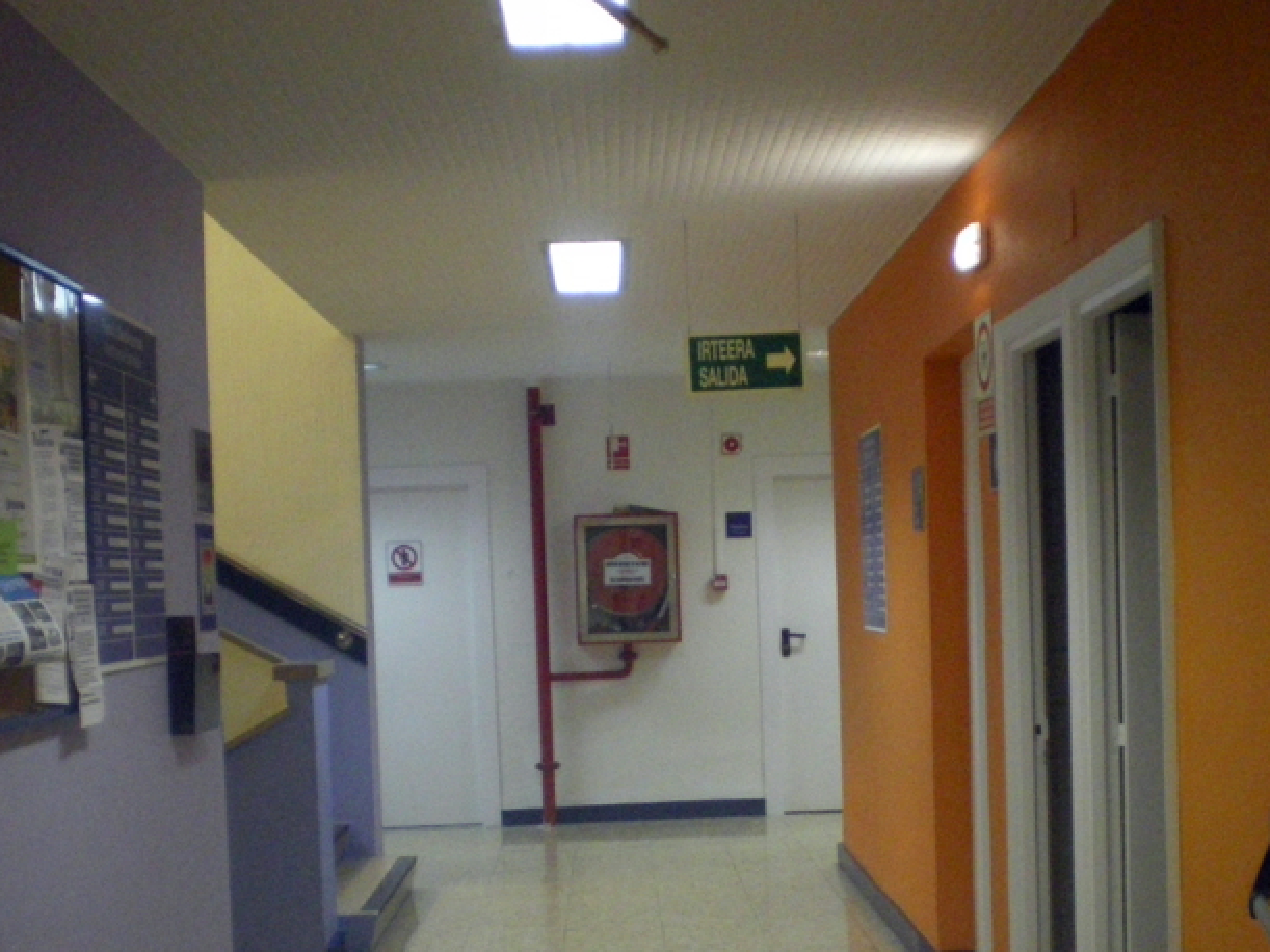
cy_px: 666
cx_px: 711
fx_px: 1944
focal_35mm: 53
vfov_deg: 27.3
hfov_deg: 36.1
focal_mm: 6.3
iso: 640
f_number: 3.1
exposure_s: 1/50
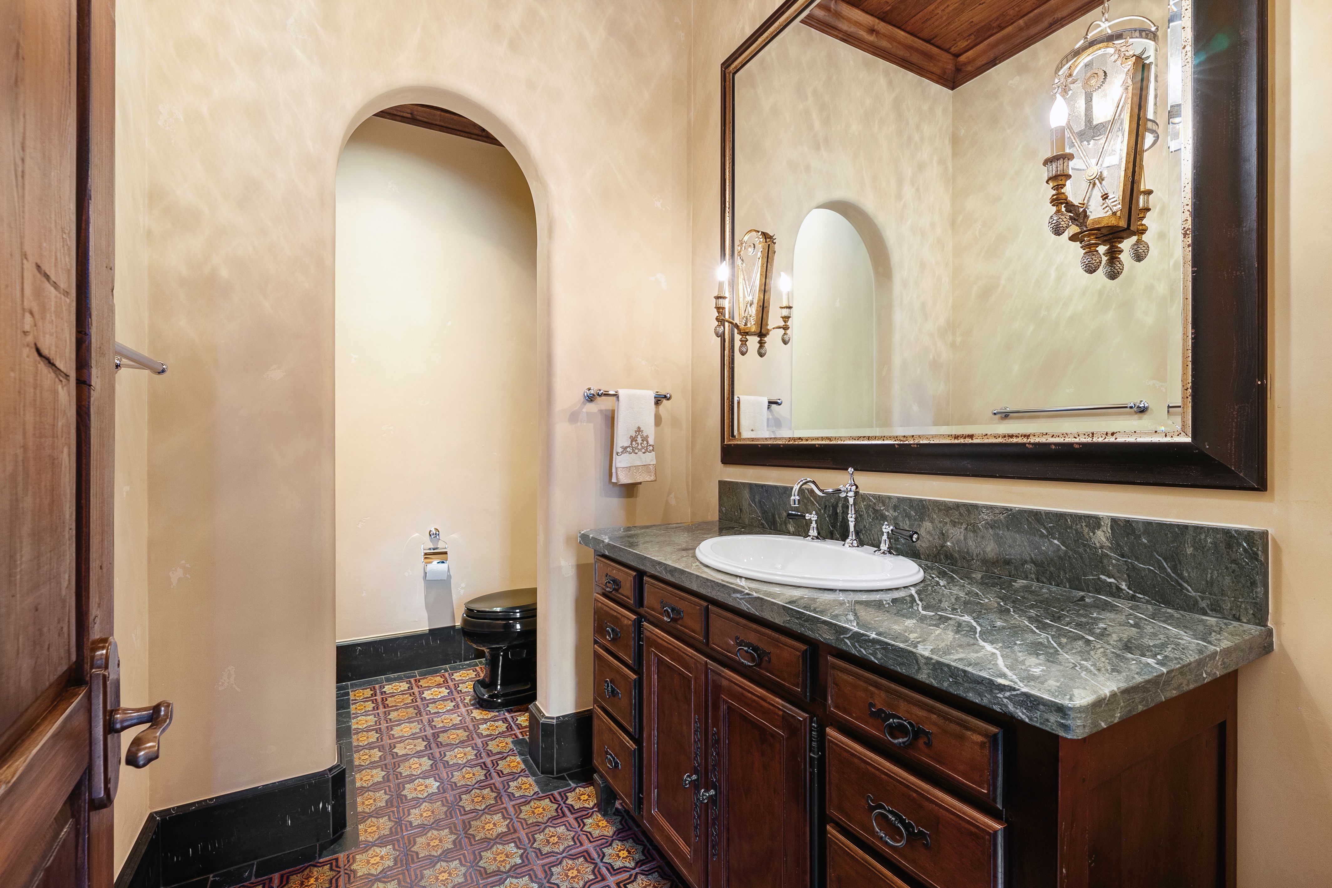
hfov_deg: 96.7
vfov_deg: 73.7
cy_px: 444
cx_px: 666
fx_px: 592
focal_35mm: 16
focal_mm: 16
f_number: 8
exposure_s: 1/1.25
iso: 640
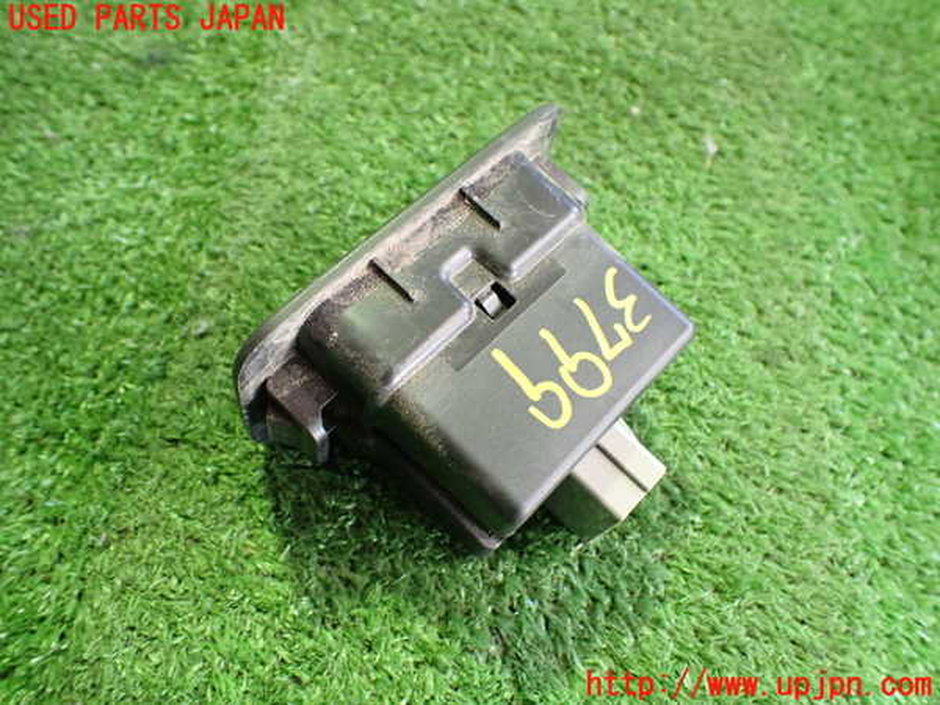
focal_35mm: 30
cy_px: 352
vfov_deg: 46.8
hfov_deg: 60.0
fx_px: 815
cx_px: 470
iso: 800
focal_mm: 5.4
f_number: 2.3
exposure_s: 1/30
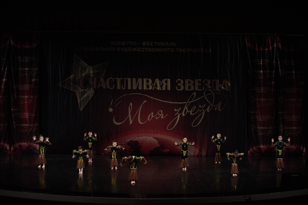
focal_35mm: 70
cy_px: 102
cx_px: 154
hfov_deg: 28.8
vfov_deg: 19.5
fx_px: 599
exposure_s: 1/500
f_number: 3.2
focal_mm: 70
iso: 3200
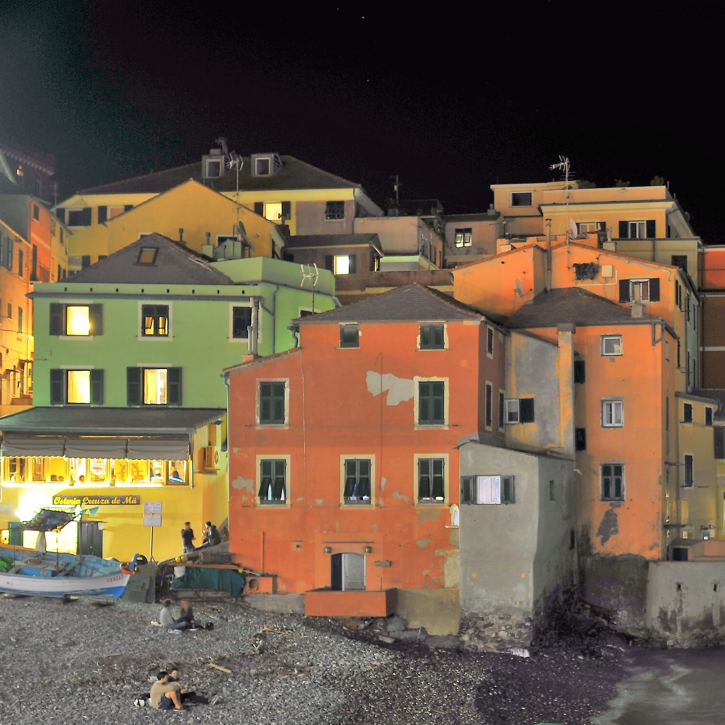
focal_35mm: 45
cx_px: 498
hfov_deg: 37.1
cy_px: 361
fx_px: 1066
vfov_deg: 37.6
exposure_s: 1/1.3
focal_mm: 35
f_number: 1.4
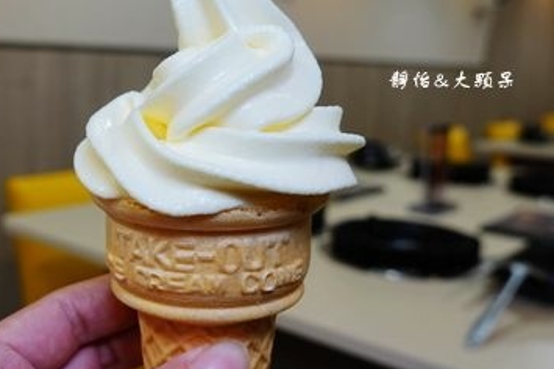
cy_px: 162
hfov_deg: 43.9
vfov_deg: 30.4
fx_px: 676
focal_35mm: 44
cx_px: 187
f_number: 2.8
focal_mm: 9
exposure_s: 1/60
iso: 125
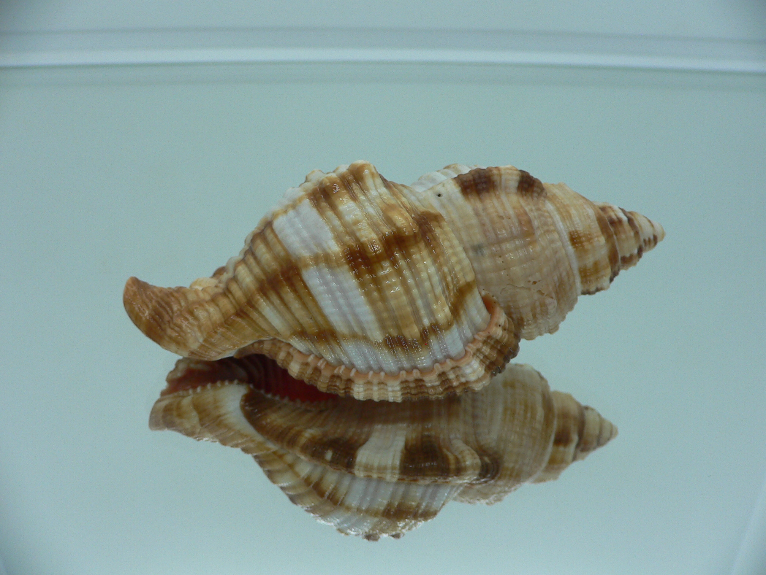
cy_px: 288
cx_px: 383
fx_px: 774
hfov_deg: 52.6
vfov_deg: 40.7
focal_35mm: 35
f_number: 2.8
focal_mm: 4.6
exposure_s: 1/60
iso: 80
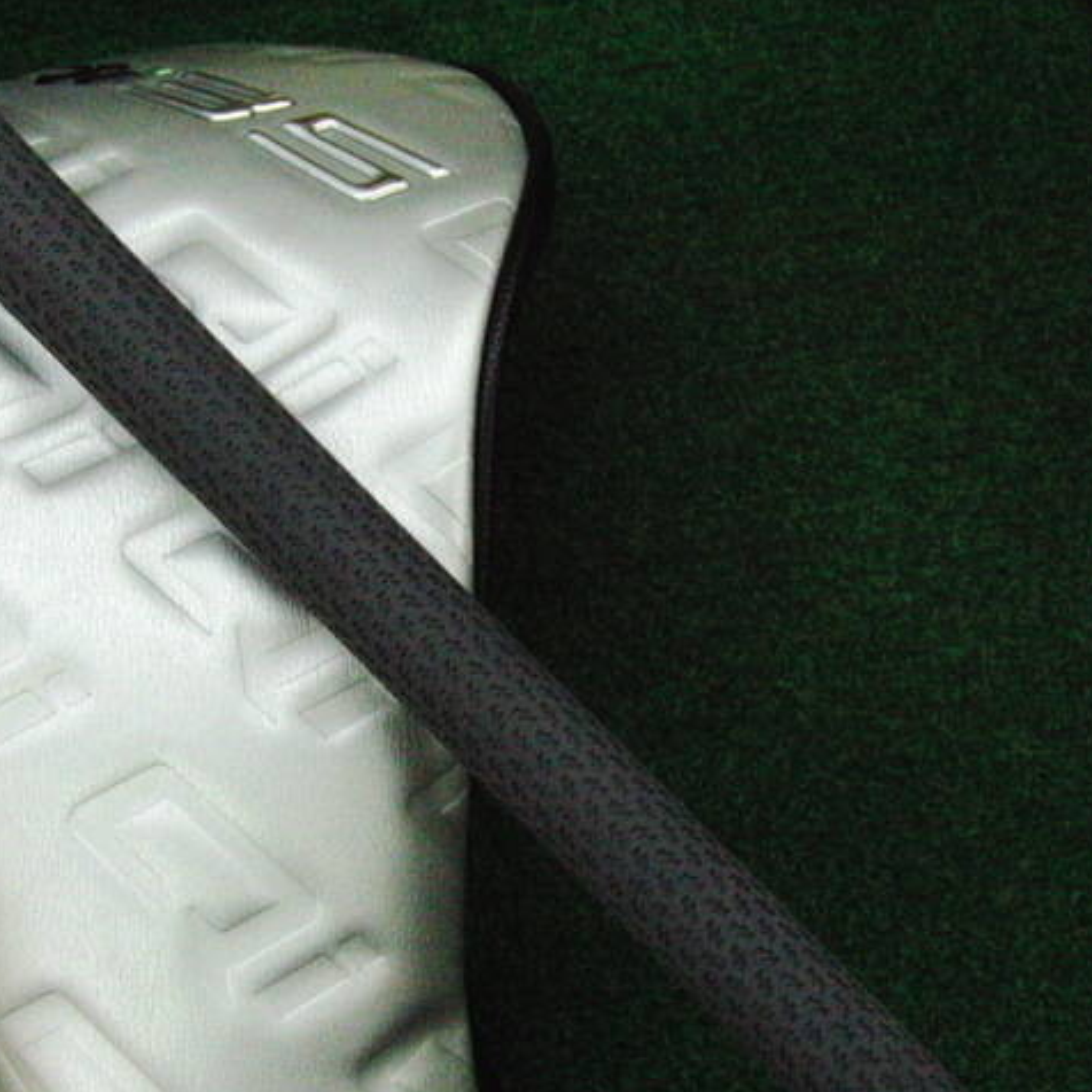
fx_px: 1570
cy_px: 546
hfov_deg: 38.2
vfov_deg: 38.3
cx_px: 427
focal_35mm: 44
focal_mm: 6.42
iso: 3200
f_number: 3.6
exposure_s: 1/800
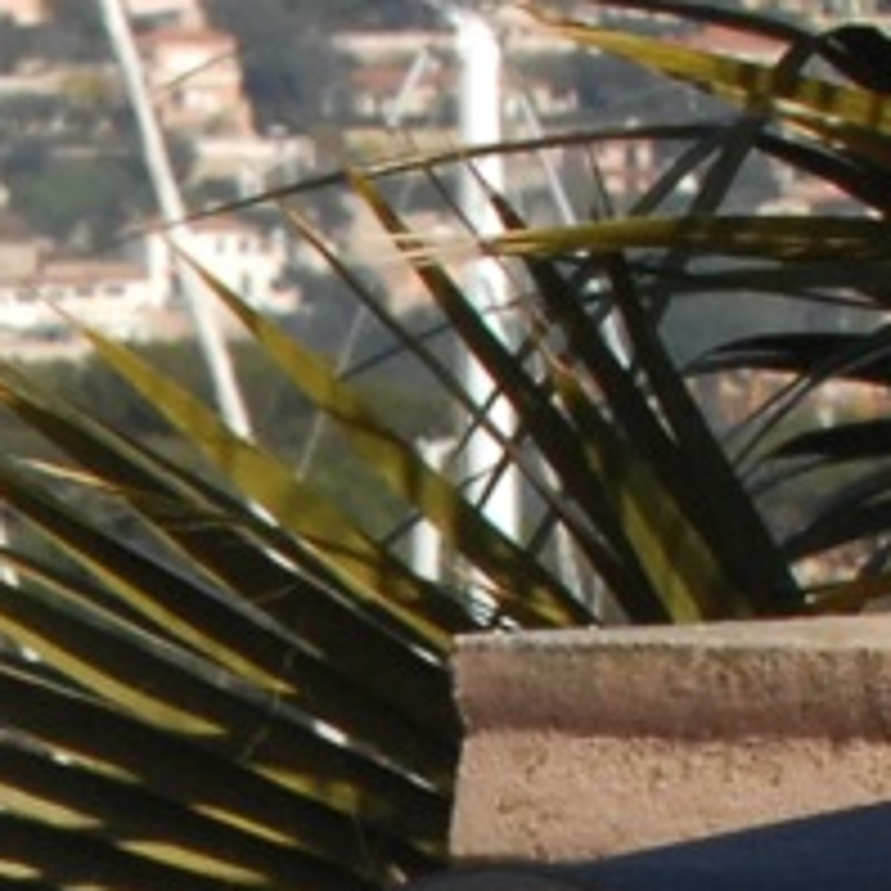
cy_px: 1611
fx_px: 26267
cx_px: -729
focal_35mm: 902
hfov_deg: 1.9
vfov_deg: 1.9
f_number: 18
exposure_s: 1/250
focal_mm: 70
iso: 400
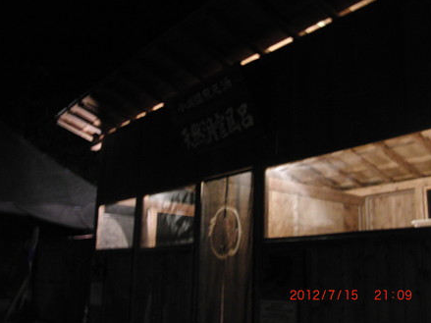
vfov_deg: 37.7
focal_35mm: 38
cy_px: 163
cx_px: 217
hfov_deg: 49.0
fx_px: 473
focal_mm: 6.42
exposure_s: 1
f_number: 3.6
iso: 400
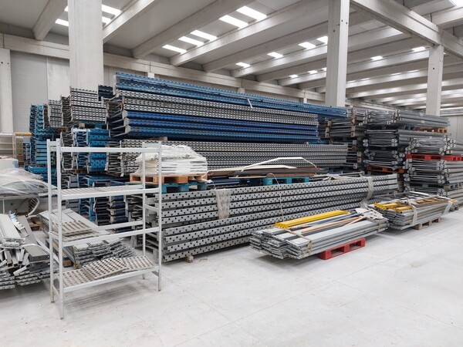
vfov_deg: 54.9
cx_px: 232
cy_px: 174
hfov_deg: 69.4
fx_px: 334
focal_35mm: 25
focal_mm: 5.23
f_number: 1.8
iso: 80
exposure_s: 1/120
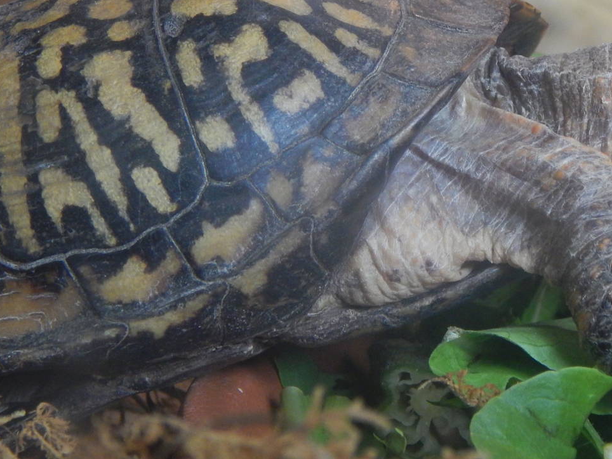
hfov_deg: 12.6
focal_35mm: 156
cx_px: 481
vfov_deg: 9.5
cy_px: 192
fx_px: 2758
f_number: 4.4
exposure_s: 1/25
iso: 400
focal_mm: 16.6
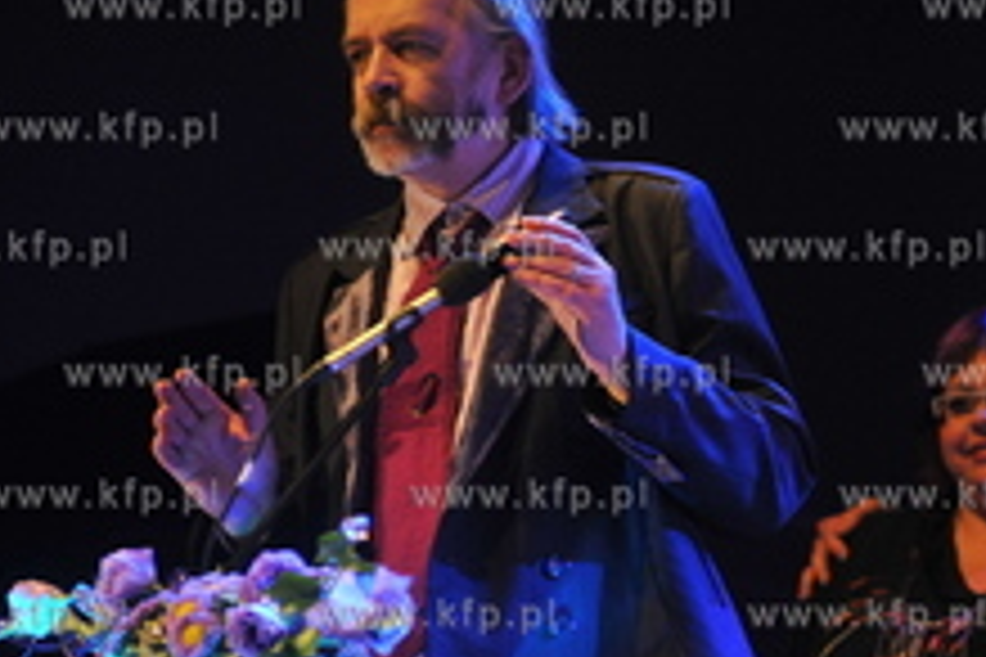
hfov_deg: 5.6
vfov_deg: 3.8
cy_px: 432
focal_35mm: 365
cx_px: 770
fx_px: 9996
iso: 2000
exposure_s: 1/160
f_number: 4
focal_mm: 200
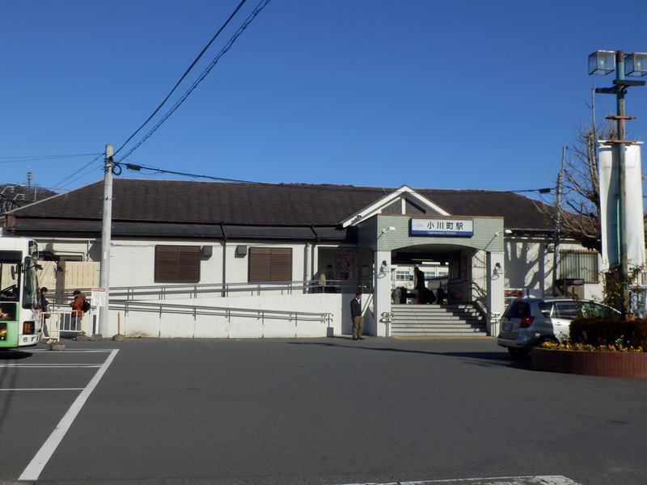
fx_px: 953
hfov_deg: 37.5
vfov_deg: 28.6
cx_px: 324
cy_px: 242
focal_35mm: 51
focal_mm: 9.1
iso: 80
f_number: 11.1
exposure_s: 1/200
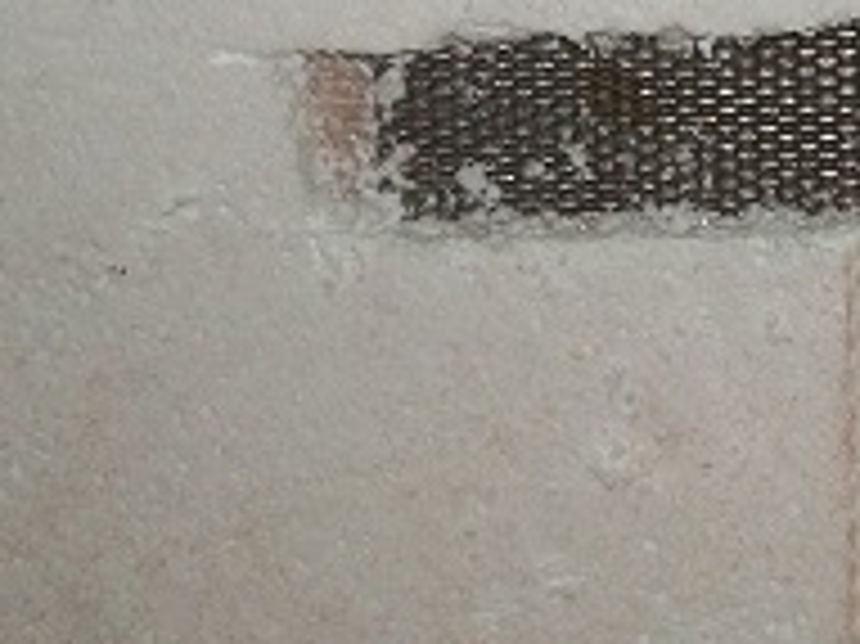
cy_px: 65
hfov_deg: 17.3
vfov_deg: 13.6
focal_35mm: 108
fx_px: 2681
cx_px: 1067
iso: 160
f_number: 2.9
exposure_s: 1/30
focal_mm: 5.7
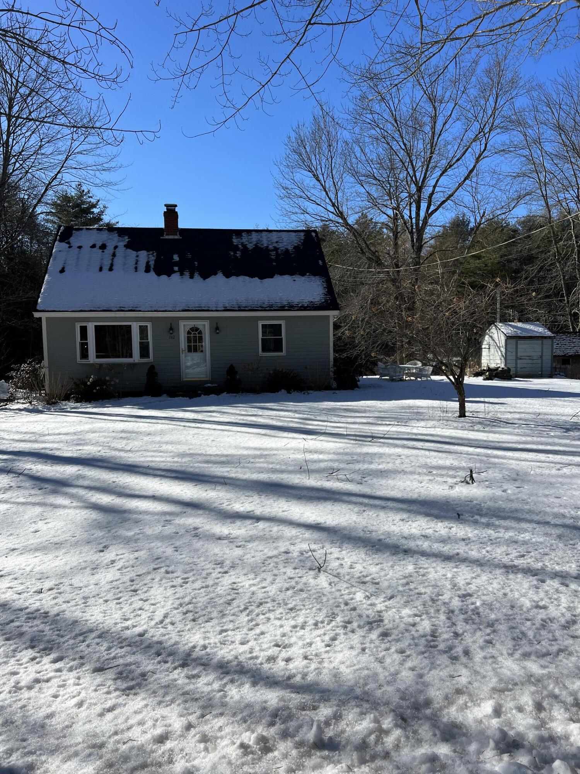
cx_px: 290
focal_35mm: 26
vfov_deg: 67.3
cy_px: 387
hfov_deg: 53.1
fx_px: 581
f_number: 1.5
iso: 50
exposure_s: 1/7463
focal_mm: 5.7
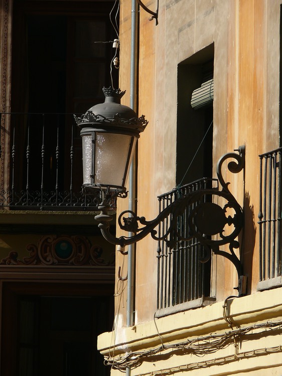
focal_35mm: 313
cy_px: 188
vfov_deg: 6.3
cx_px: 141
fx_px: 3402
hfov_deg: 4.7
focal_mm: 66.1
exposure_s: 1/250
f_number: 5
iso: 100
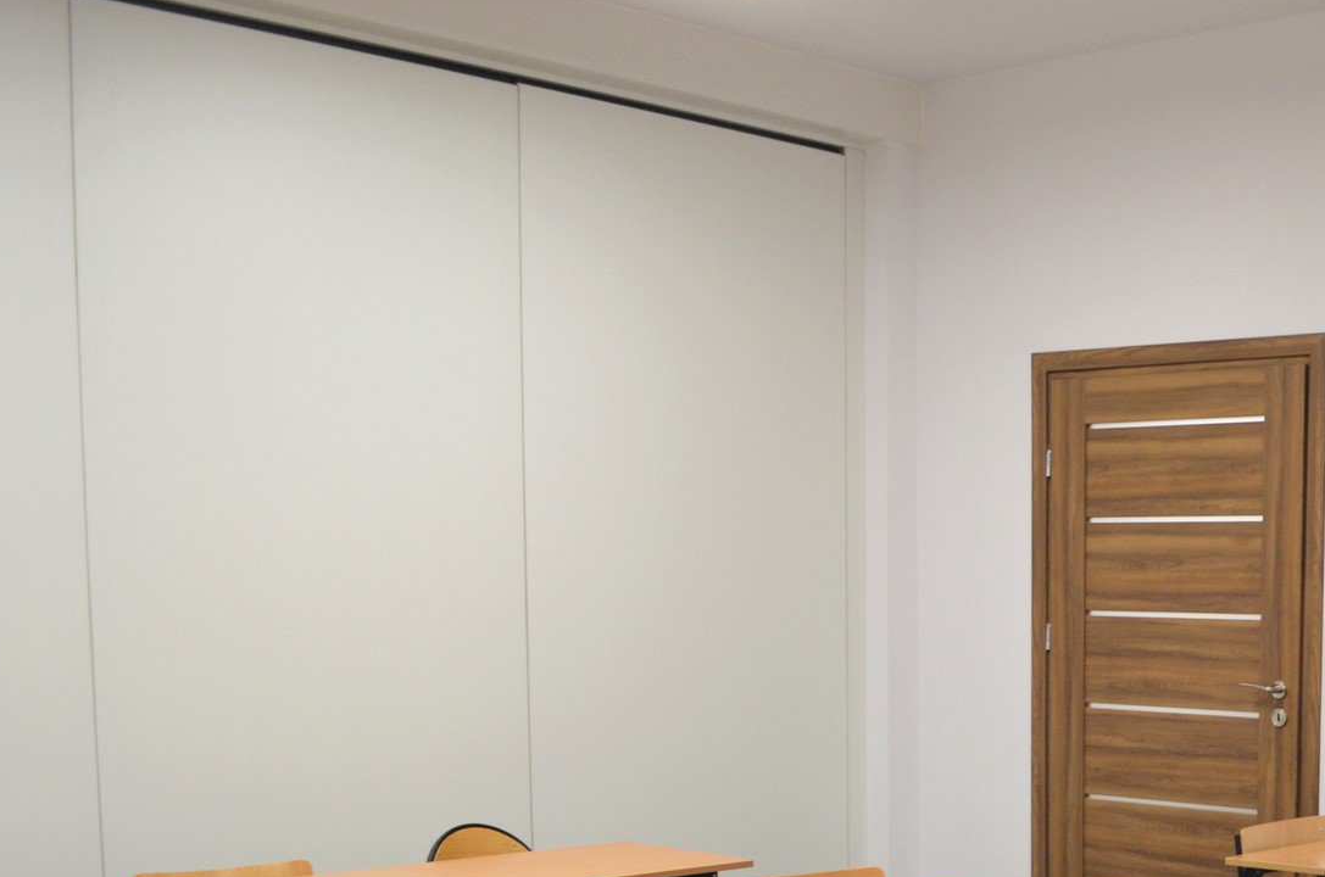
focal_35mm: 54
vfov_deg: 23.9
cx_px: 1149
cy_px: 871
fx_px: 1983
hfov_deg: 35.2
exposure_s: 1/60
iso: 800
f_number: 4
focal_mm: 18
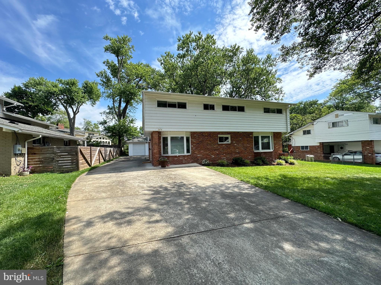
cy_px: 142
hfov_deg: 102.1
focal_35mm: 14
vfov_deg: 85.7
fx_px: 154
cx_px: 190
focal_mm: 2.22
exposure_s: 1/670
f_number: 2.2
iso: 40
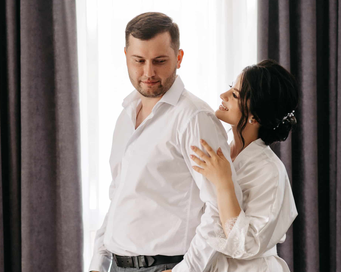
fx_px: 1251
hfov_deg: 15.5
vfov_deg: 12.4
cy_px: 157
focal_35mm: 124
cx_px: 163
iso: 640
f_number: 2.5
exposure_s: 1/500
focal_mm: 85
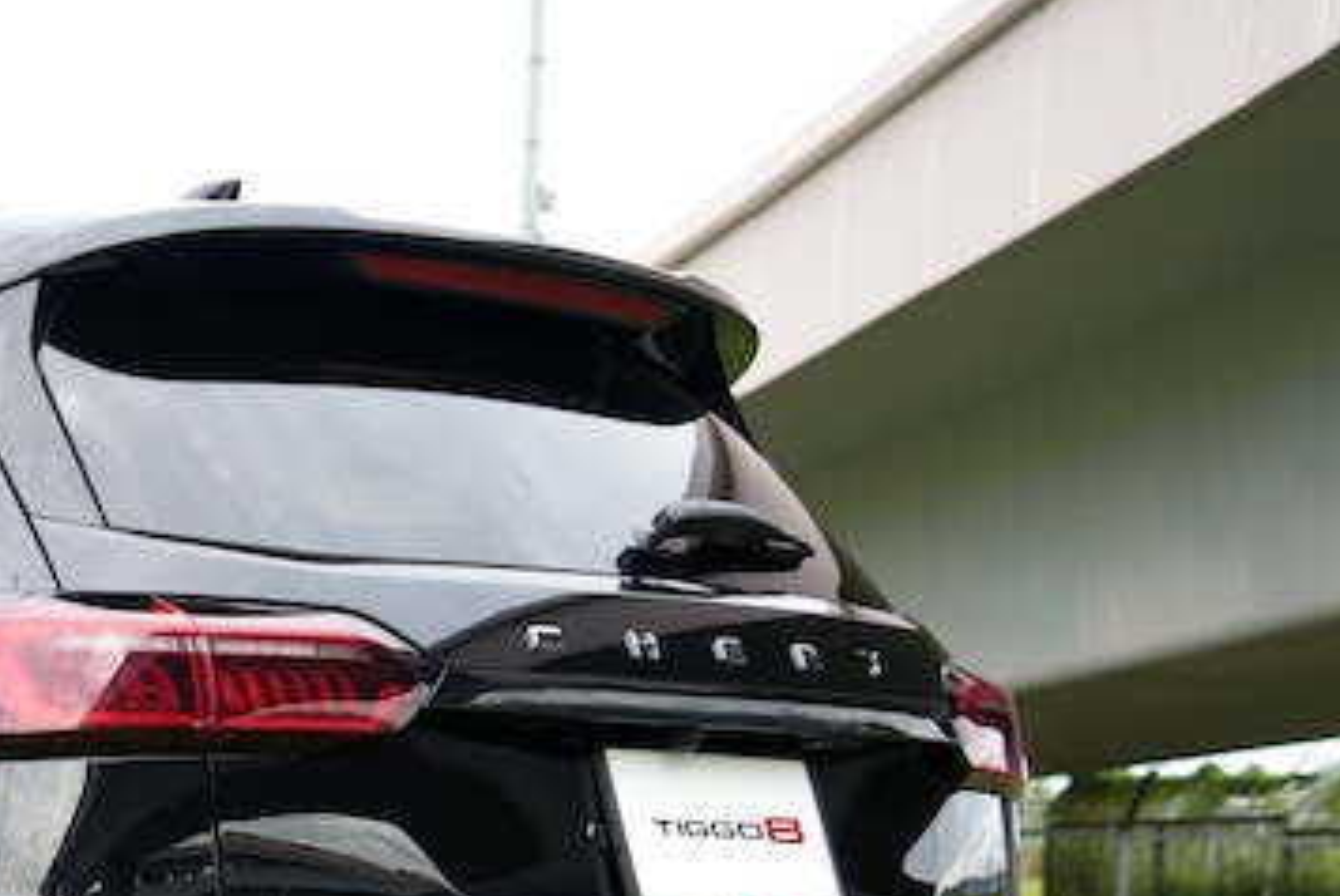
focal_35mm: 101
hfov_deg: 18.9
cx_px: -327
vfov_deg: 13.4
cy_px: 943
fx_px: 3762
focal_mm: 36
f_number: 3.2
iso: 100
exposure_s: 1/200
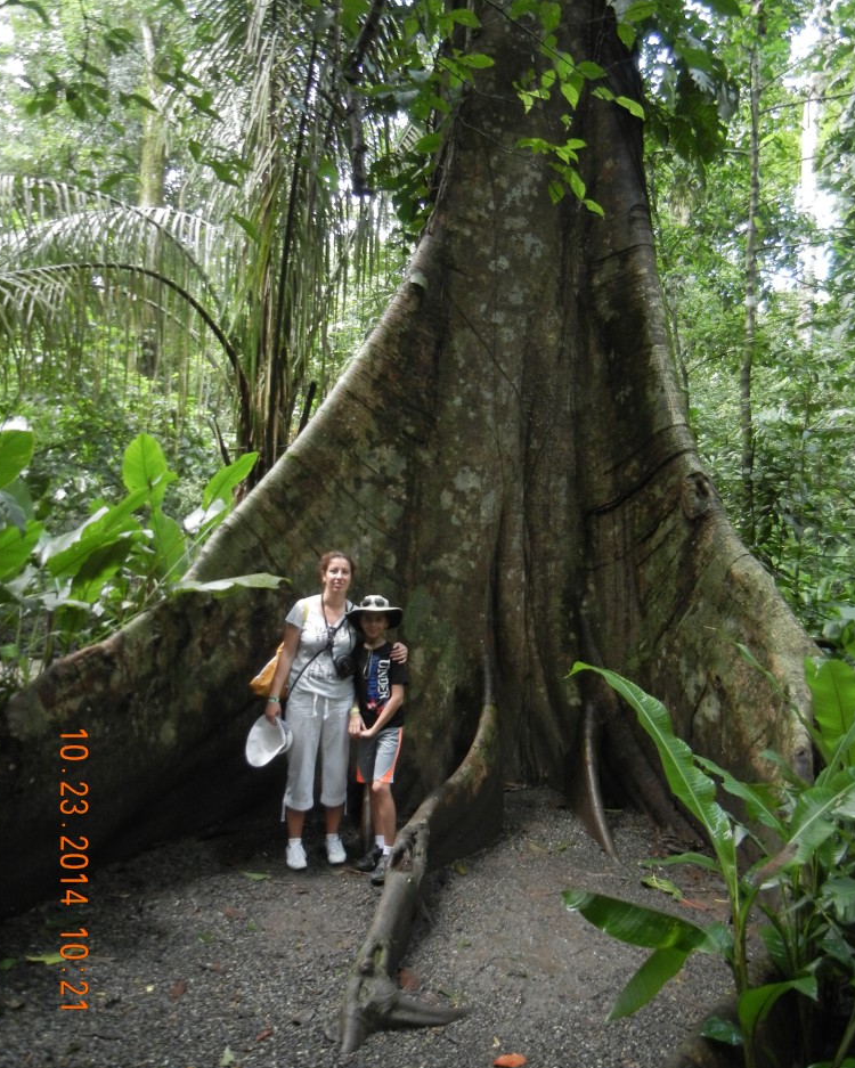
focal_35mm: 32
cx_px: 421
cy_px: 502
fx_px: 1012
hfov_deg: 45.8
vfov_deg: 55.6
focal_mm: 5.4
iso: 400
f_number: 3.5
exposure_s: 1/27.4
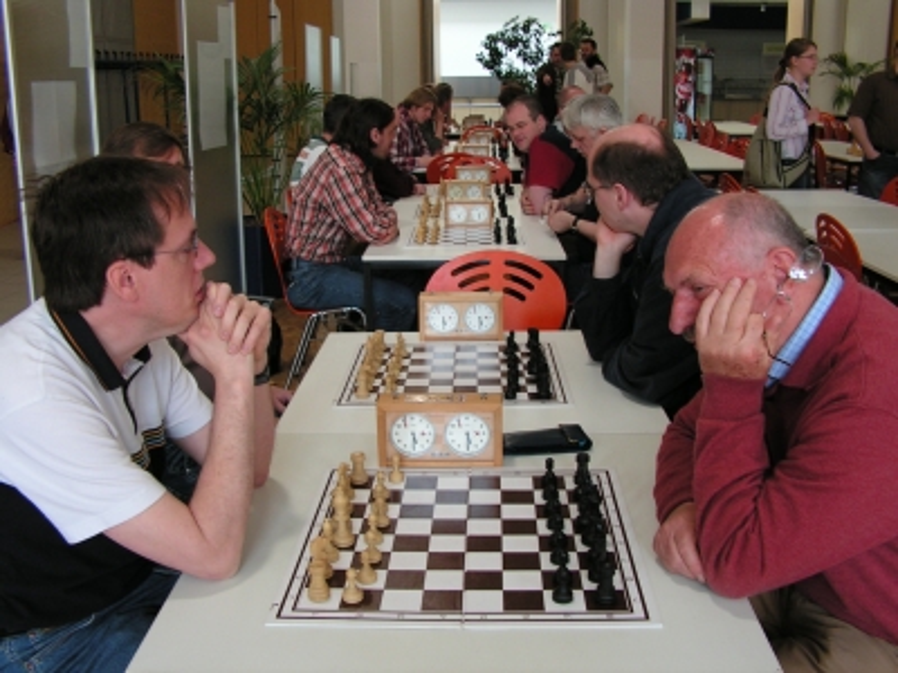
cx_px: 449
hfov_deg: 51.4
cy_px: 336
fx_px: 934
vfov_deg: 39.7
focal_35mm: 36
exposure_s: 1/40
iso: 80
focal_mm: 6
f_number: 3.2
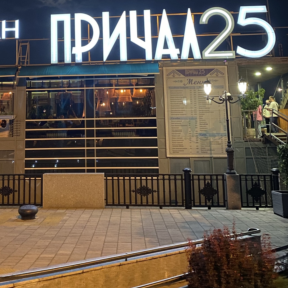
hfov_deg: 37.7
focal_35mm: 44
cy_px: 66
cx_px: 87
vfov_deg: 37.3
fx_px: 414
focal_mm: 4.25
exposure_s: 1/13
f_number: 1.8
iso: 500
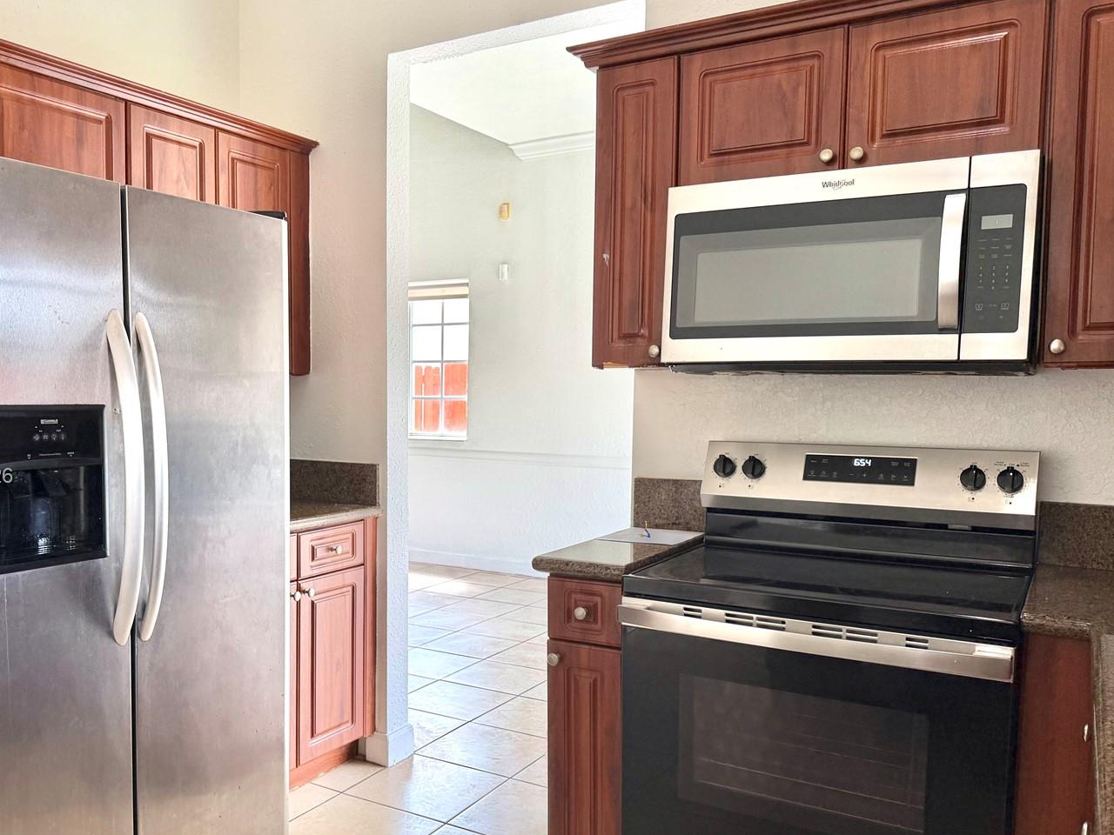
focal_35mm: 30
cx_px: 439
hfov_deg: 59.4
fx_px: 965
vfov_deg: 46.7
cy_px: 478
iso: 100
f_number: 1.78
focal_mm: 6.76
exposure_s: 1/120
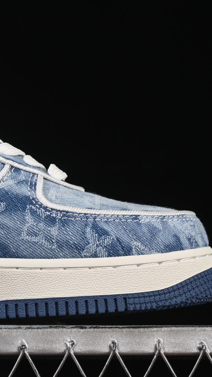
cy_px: 152
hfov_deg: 7.0
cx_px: -64
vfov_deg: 12.6
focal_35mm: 171
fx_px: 1710
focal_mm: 50
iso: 160
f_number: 8
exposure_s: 1/80
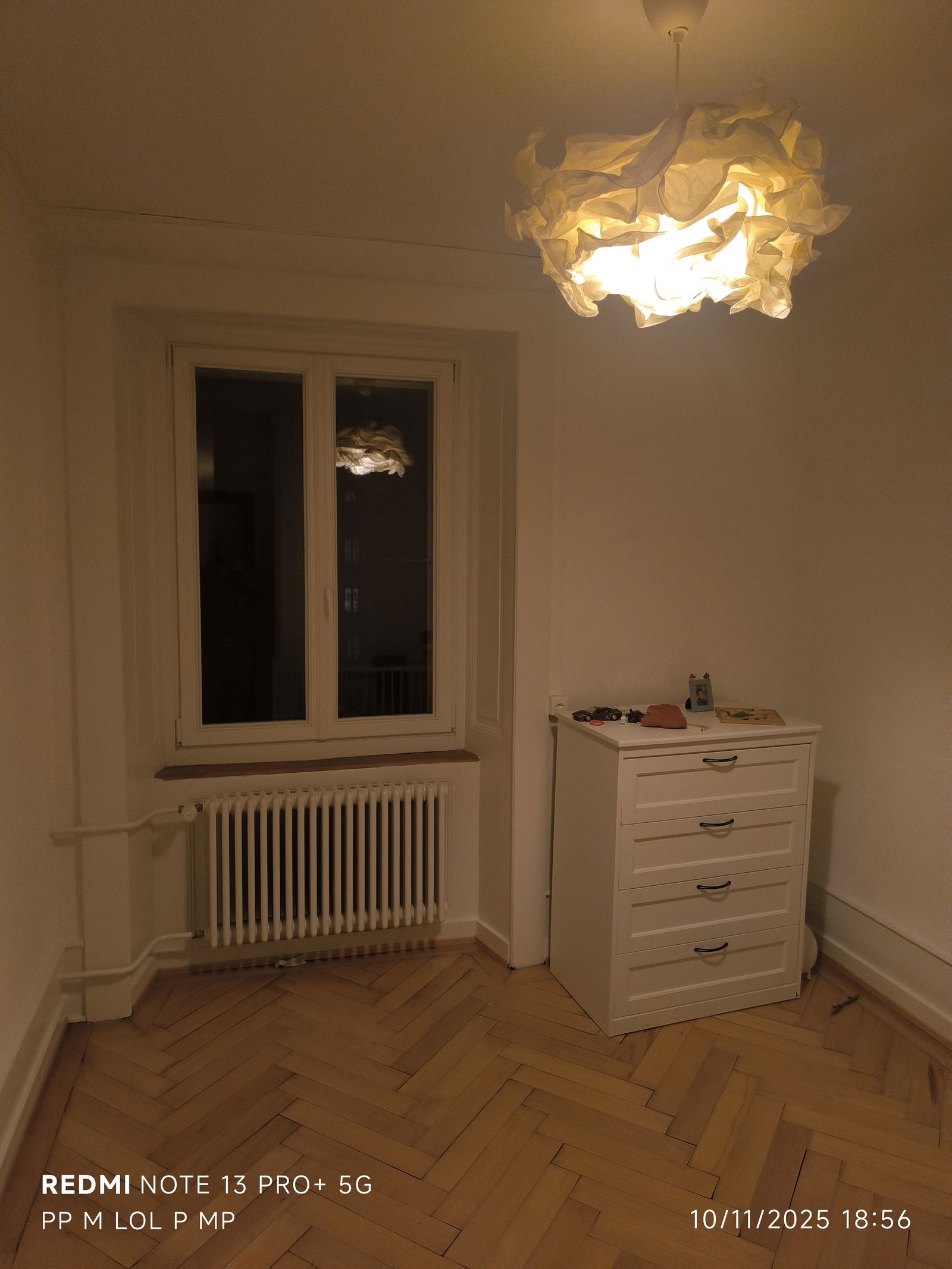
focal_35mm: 23
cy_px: 634
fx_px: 843
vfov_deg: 73.9
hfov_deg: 58.9
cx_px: 476
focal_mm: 6.14
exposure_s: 1/100
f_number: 1.65
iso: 800
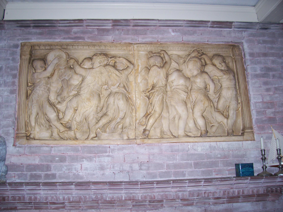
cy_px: 106
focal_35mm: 34
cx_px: 142
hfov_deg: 54.0
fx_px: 278
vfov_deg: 41.8
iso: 80
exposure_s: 1/64
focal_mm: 5.6
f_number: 2.7
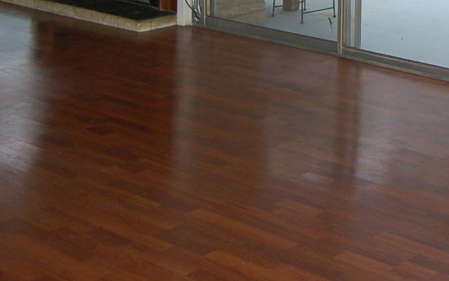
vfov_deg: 14.2
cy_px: -124
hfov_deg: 22.9
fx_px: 1061
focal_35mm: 87
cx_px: 458
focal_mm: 17
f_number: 4
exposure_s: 1/320
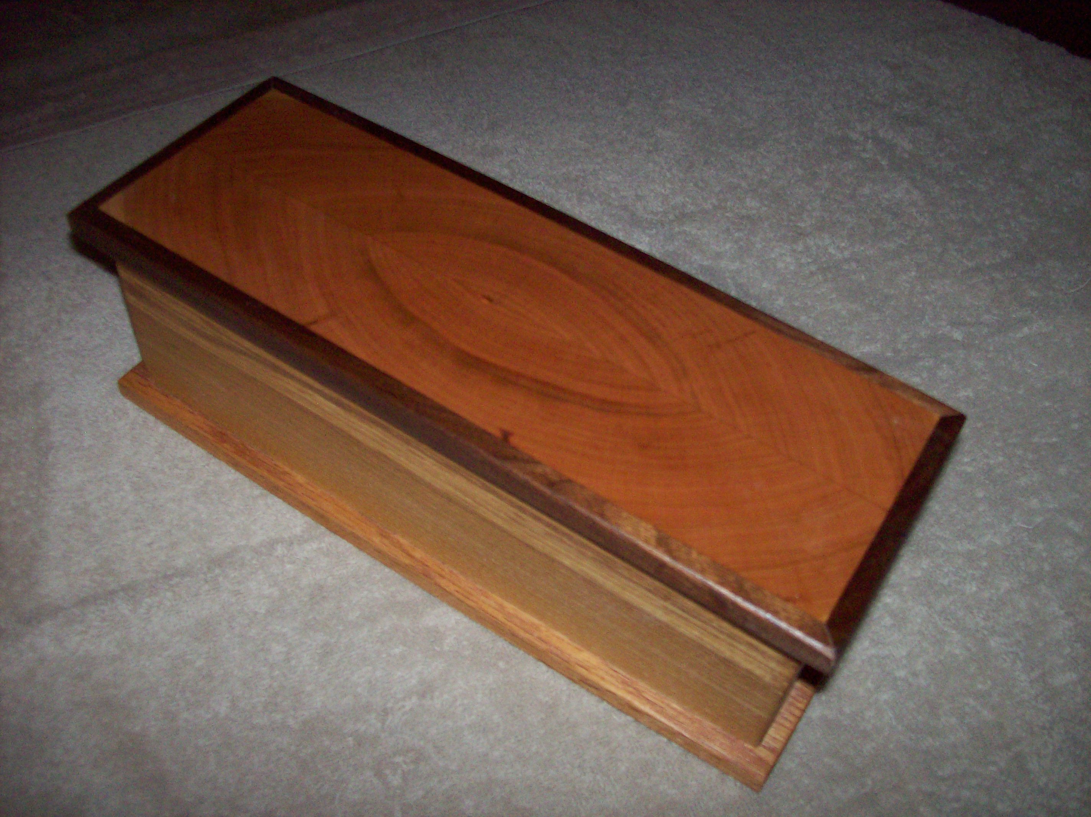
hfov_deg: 51.4
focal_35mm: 36
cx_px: 546
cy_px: 408
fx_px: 1134
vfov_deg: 39.6
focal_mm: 6
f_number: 2.7
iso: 140
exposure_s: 1/64
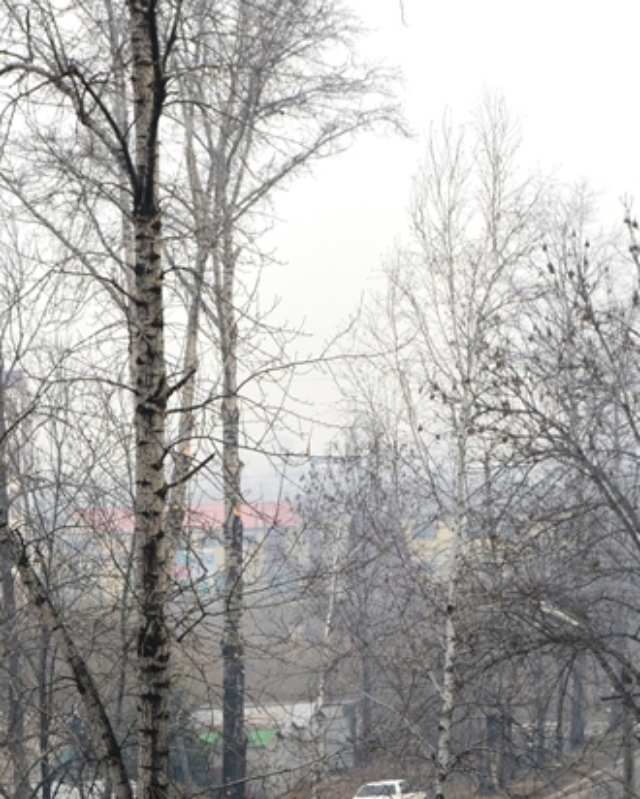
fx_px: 3718
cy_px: 510
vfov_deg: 12.3
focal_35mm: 157
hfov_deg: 9.8
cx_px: 343
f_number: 8
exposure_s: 1/250
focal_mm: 45
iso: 200
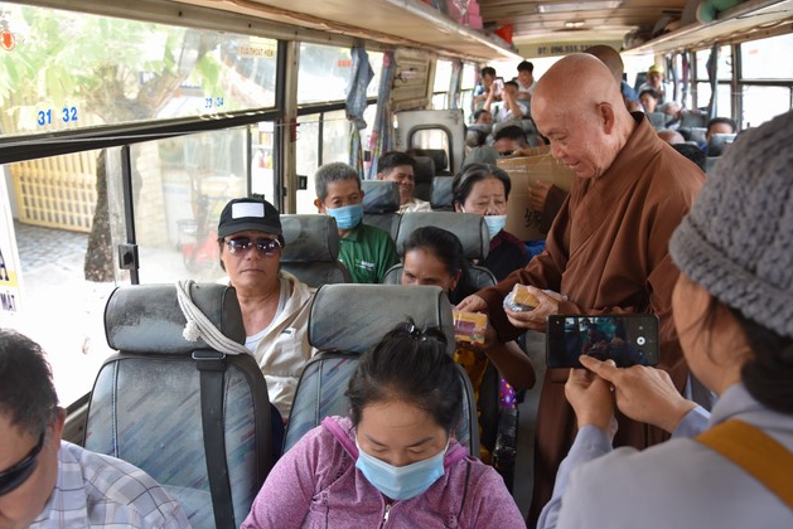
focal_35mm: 31
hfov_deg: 60.3
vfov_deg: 42.4
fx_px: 683
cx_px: 395
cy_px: 263
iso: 400
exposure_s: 1/80
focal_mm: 30
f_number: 4.5
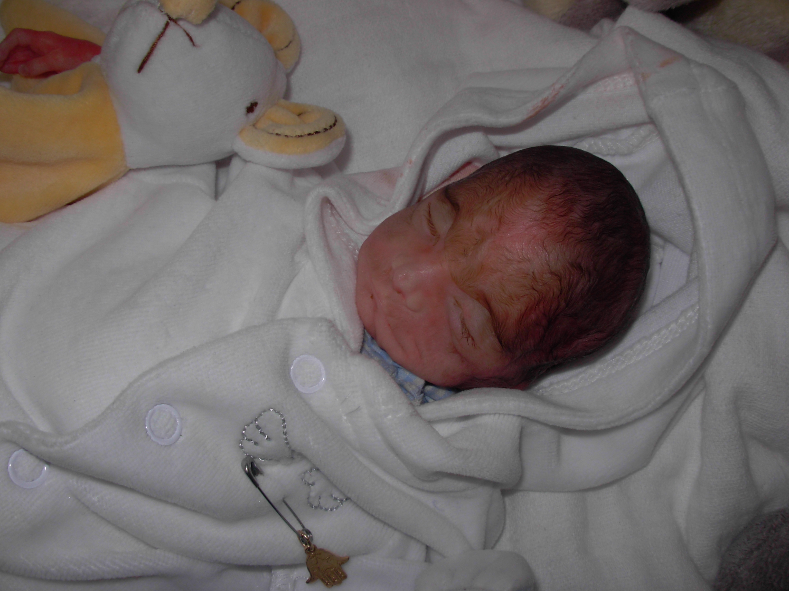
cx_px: 394
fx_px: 866
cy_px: 296
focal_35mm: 38
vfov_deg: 37.7
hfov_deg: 49.0
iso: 79
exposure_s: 1/22.6
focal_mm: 6.3
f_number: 4.9
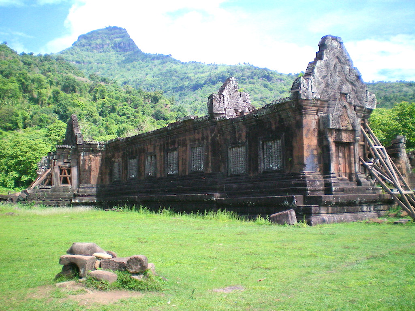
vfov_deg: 37.7
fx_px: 456
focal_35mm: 38
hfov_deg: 49.0
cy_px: 156
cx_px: 208
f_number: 3.1
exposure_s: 1/800
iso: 64
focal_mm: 6.3
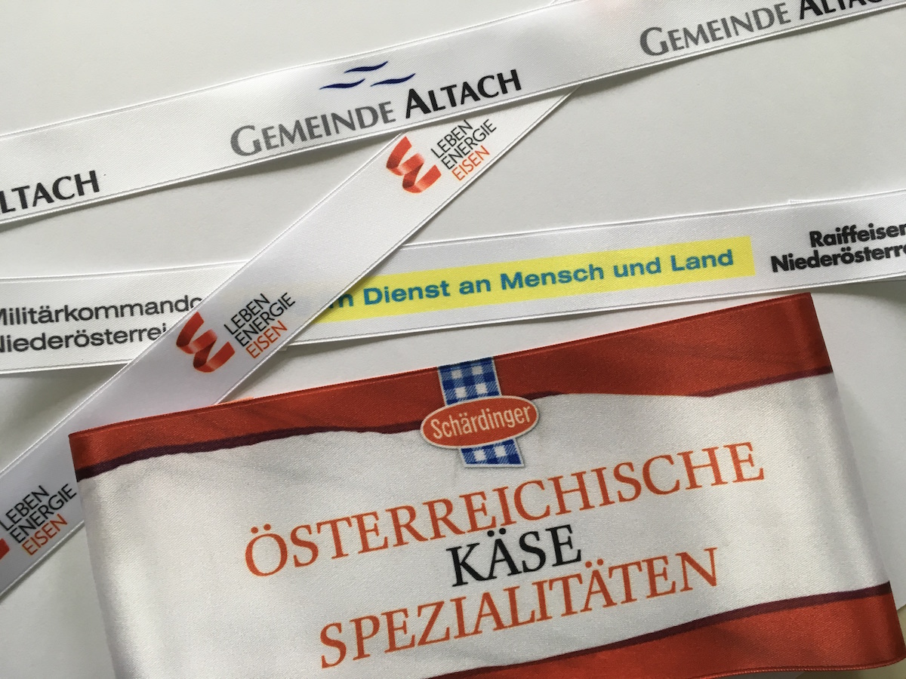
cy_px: 340
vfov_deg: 48.2
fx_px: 759
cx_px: 453
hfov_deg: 61.7
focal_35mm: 29
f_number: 2.2
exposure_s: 1/33
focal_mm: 4.15
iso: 40
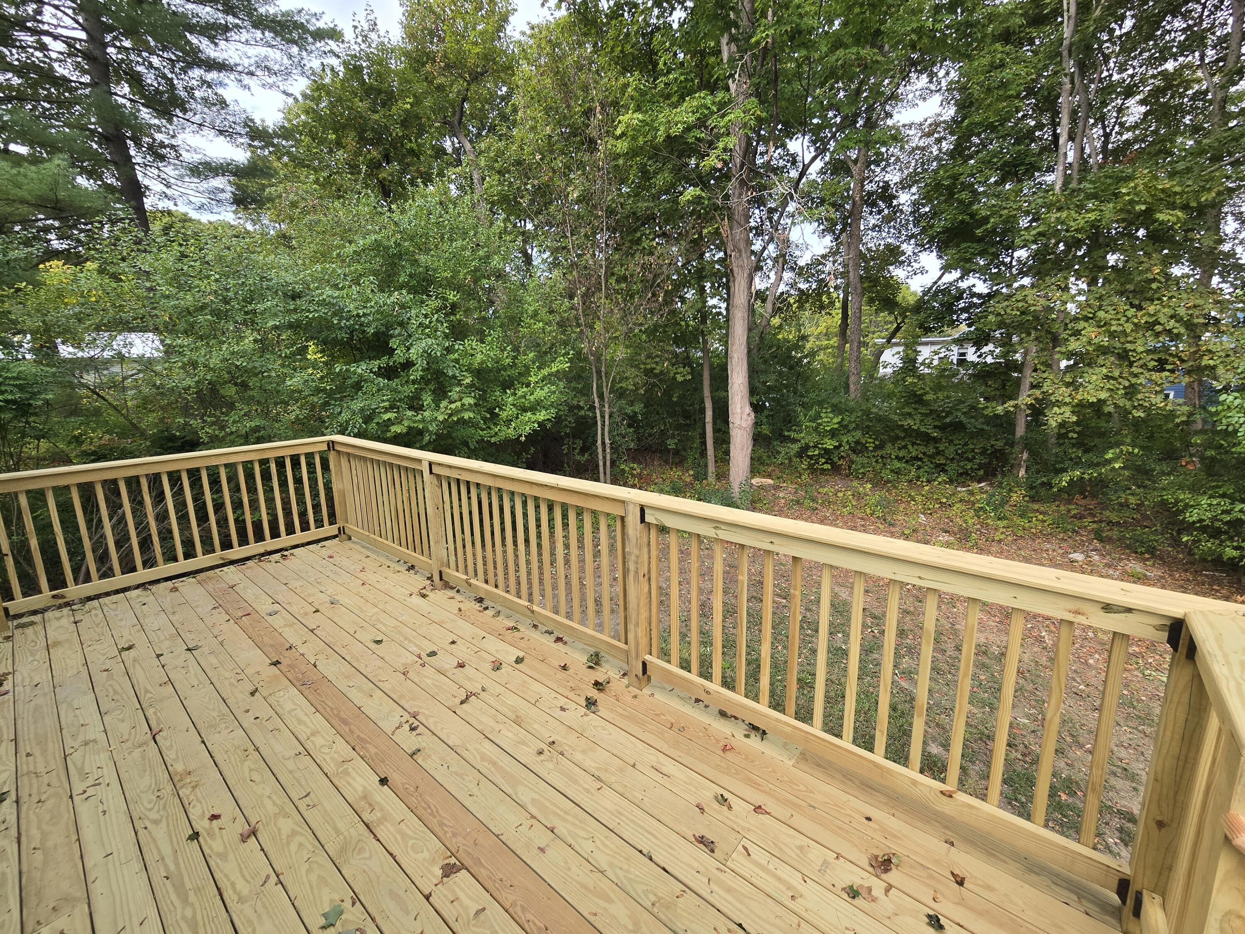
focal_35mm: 13
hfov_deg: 106.2
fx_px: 468
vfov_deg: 89.9
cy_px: 467
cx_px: 622
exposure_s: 1/274
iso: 50
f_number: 2.2
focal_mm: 2.2
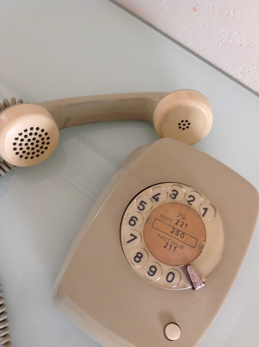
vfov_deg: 52.7
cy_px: 174
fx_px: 350
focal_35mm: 35
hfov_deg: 40.6
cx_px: 130
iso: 64
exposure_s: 1/15
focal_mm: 4.28
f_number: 2.4
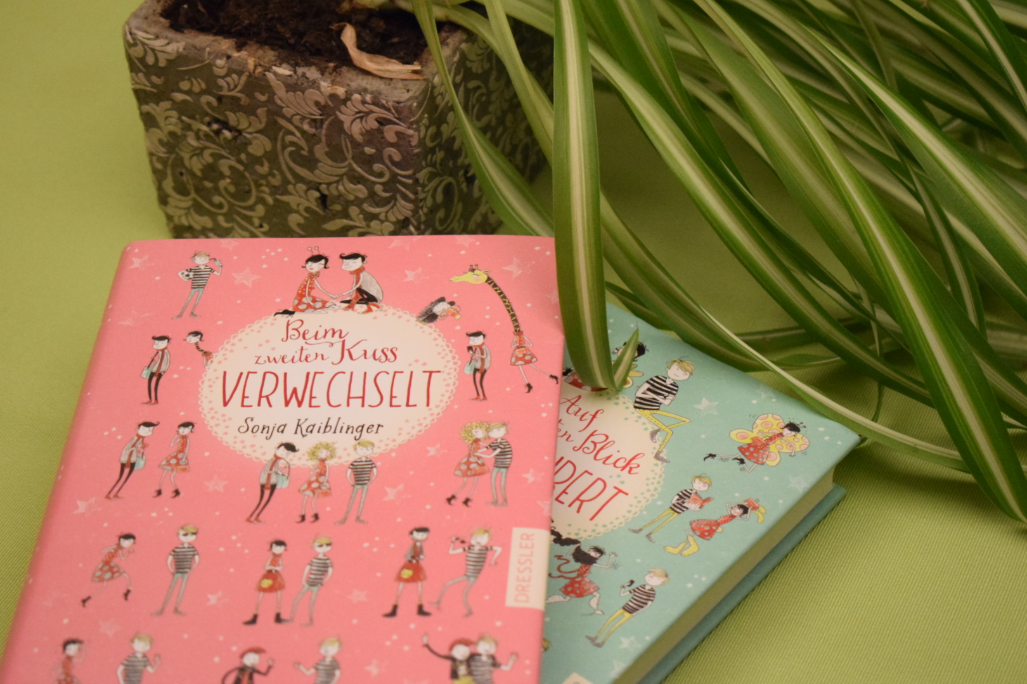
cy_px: 342
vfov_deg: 16.6
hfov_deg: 24.6
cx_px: 514
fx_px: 2353
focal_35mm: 82
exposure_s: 1/60
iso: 5600
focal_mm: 55
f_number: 5.6
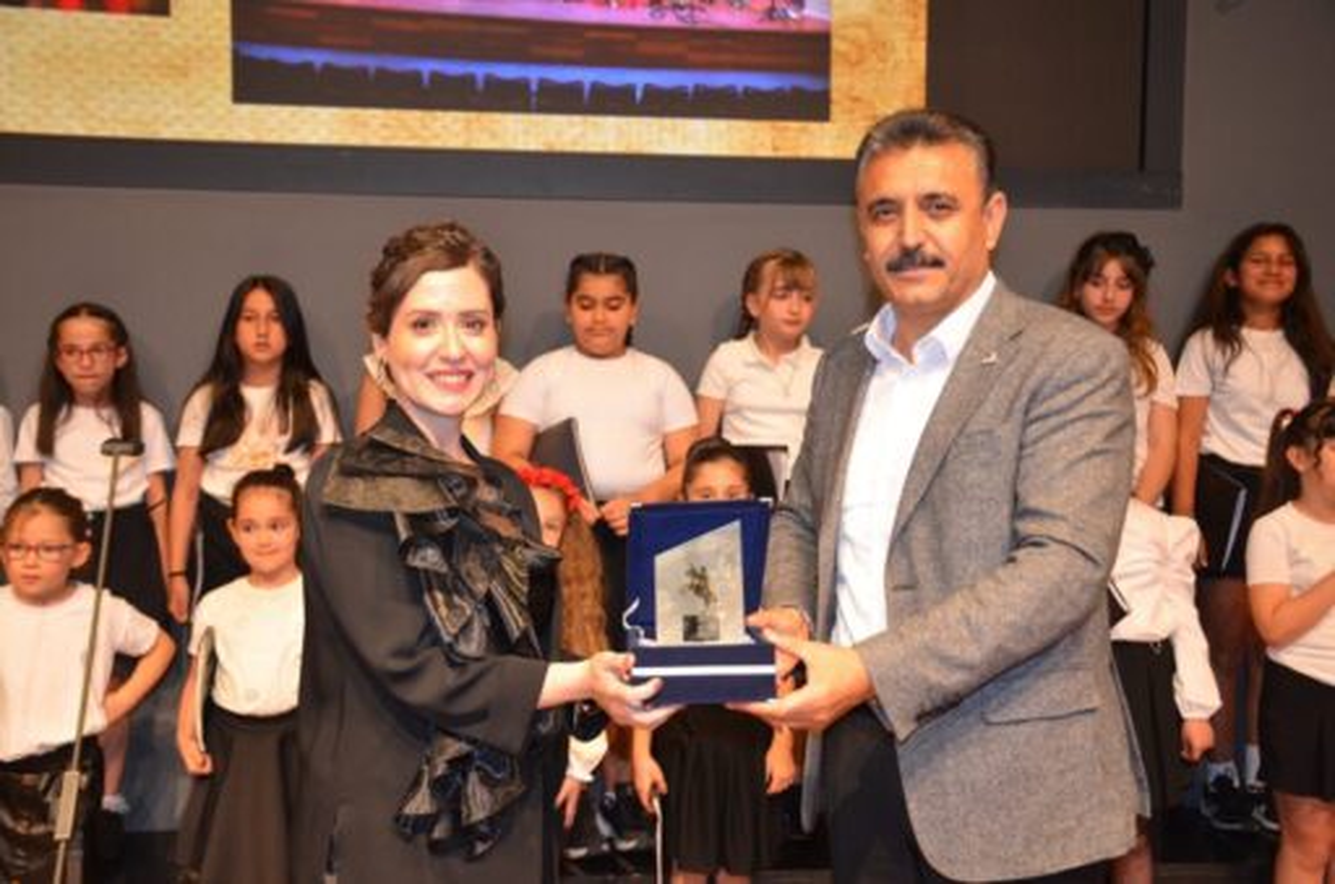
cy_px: 442
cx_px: 668
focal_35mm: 45
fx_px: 1665
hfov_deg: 43.7
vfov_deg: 29.7
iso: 800
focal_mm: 30
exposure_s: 1/60
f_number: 4
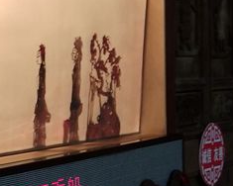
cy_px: 150
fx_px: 800
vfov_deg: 13.2
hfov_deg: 16.2
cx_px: -6
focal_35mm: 116
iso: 500
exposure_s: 1/25
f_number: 2.2
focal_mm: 3.69
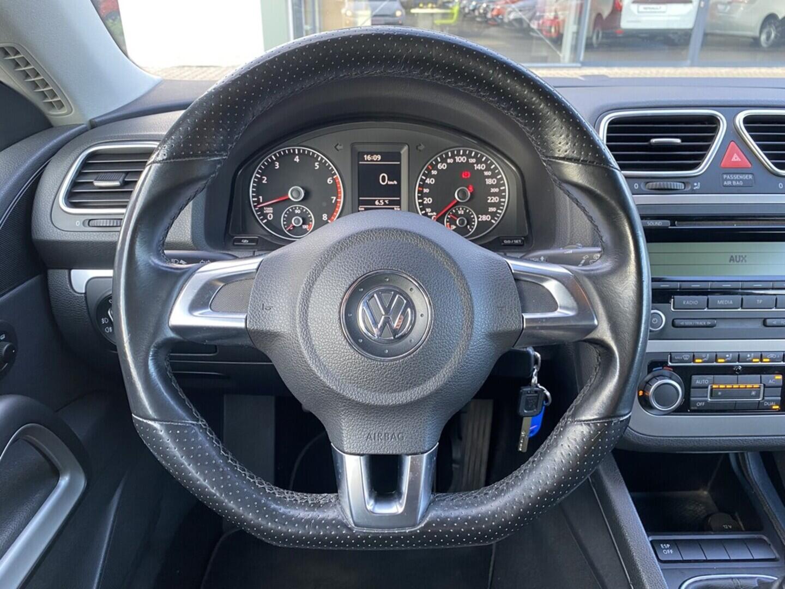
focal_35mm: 26
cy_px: 294
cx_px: 392
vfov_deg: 53.1
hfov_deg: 67.3
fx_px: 590
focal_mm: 4.25
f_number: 1.8
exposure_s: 1/71
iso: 125
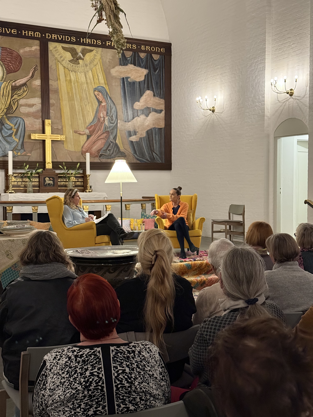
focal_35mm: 48
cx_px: 156
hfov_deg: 30.3
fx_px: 579
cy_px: 208
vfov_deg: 39.7
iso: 500
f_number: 1.78
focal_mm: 6.76
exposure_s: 1/33
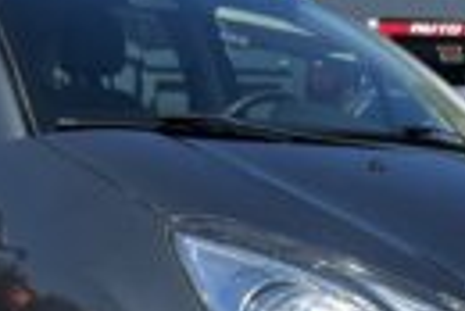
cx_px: 249
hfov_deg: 26.0
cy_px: 391
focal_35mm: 78
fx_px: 1009
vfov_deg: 16.7
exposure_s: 1/1441
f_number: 1.6
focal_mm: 5.1
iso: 50
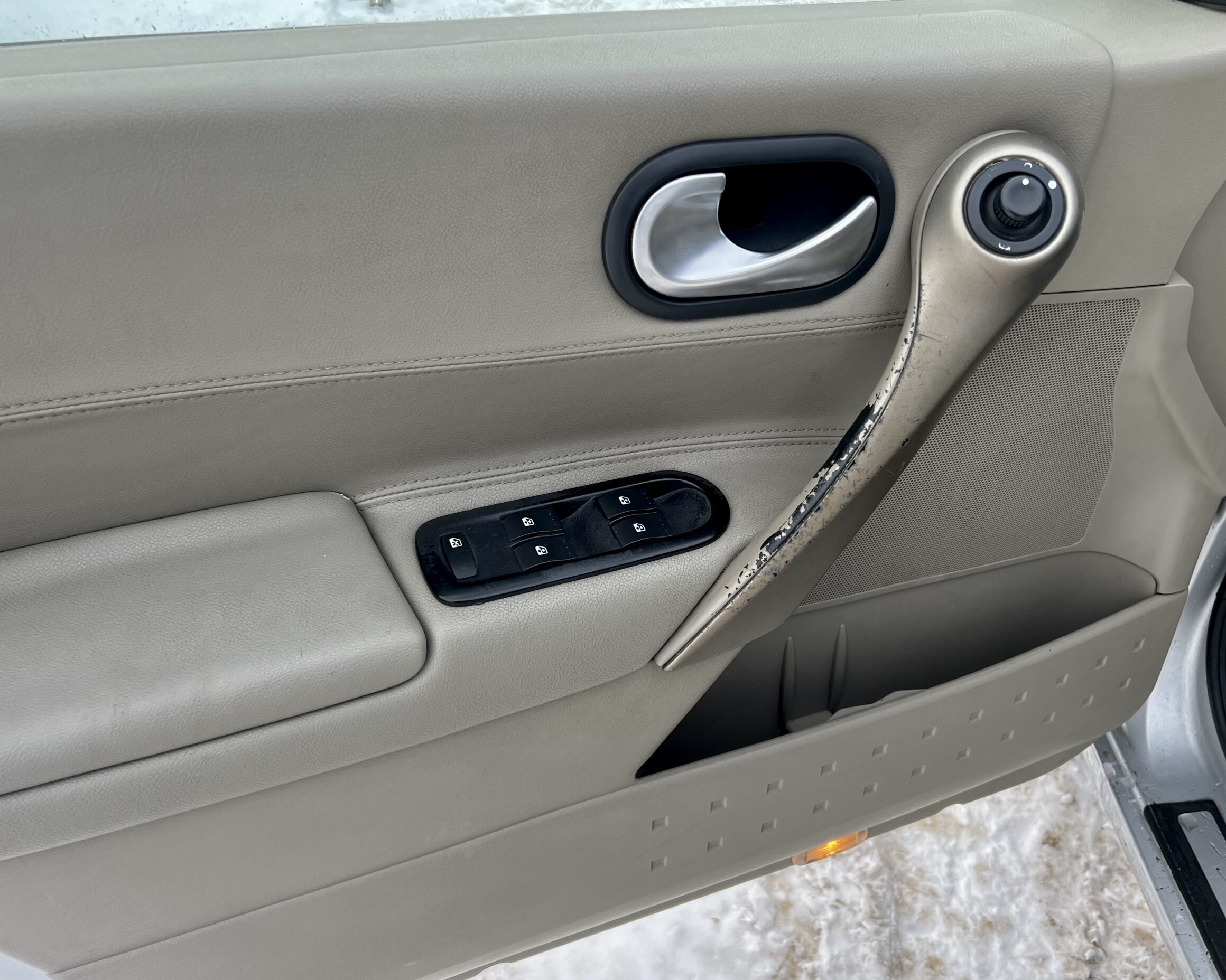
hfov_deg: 62.2
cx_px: 635
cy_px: 501
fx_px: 1016
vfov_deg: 51.5
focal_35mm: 28
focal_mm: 5.7
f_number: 1.5
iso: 40
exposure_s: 1/277
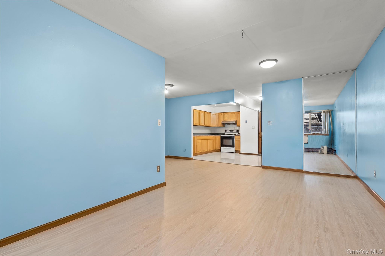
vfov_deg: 72.0
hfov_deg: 95.0
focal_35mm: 16
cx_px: 192
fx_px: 176
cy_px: 128
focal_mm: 16.5
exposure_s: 1/5
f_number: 8
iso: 800
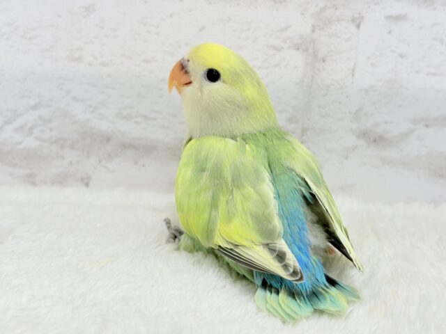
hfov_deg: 36.8
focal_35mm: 52
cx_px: 223
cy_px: 167
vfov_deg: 28.0
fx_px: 670
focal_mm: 5.96
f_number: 1.6
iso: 80
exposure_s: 1/100
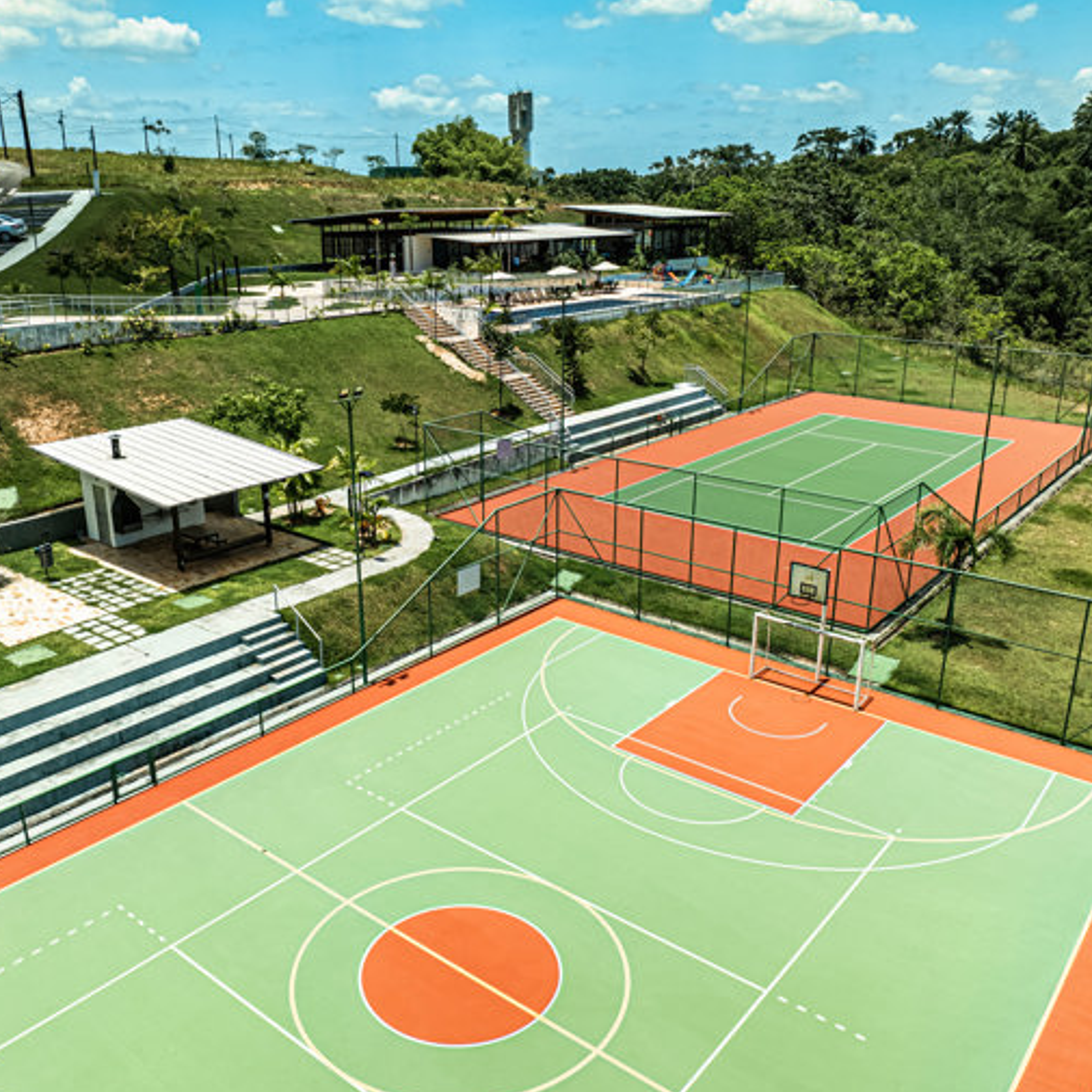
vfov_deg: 55.6
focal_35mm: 29
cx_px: 508
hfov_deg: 55.6
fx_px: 1035
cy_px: 552
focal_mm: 12.29
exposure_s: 1/640
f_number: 2.8
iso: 110
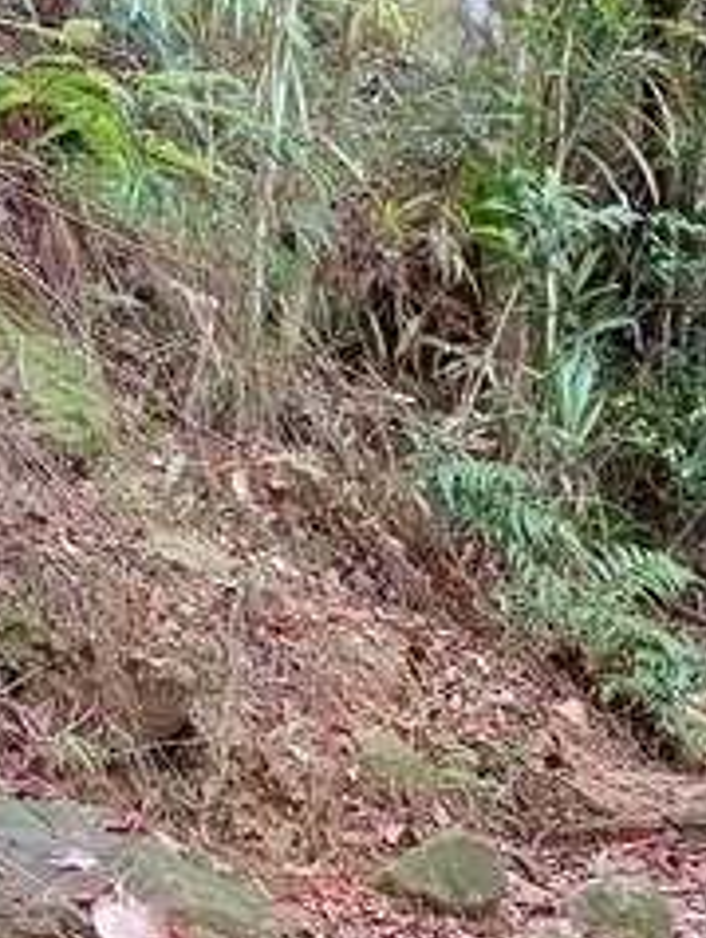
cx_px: 529
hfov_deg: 23.1
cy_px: 816
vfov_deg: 29.6
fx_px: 1710
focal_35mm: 63
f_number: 1.8
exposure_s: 1/39
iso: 320
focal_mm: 4.6
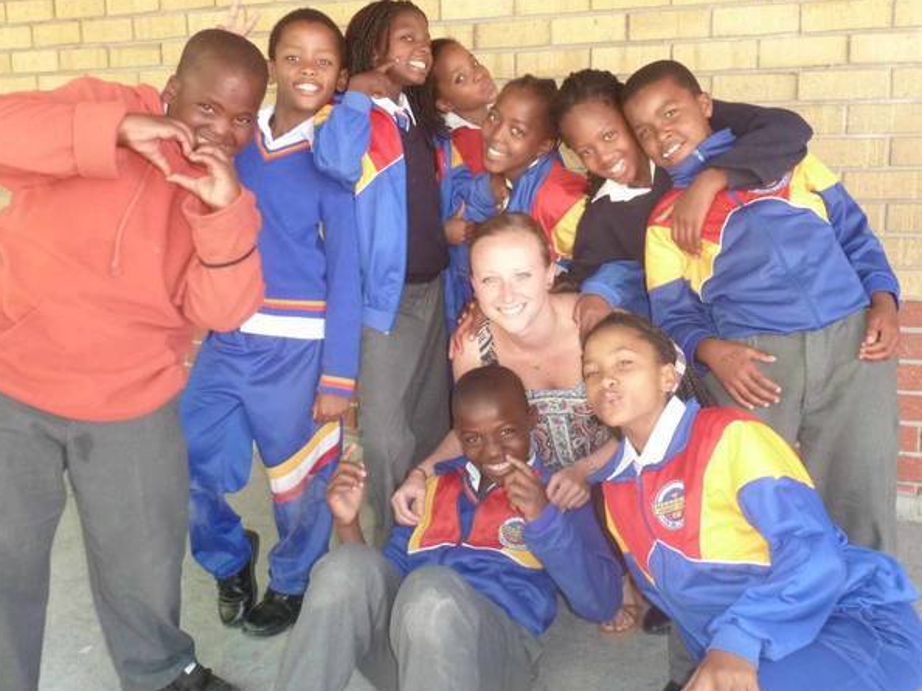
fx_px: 879
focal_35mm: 33
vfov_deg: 42.9
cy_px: 313
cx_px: 497
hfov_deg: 55.3
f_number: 3.5
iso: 160
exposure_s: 1/60
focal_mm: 5
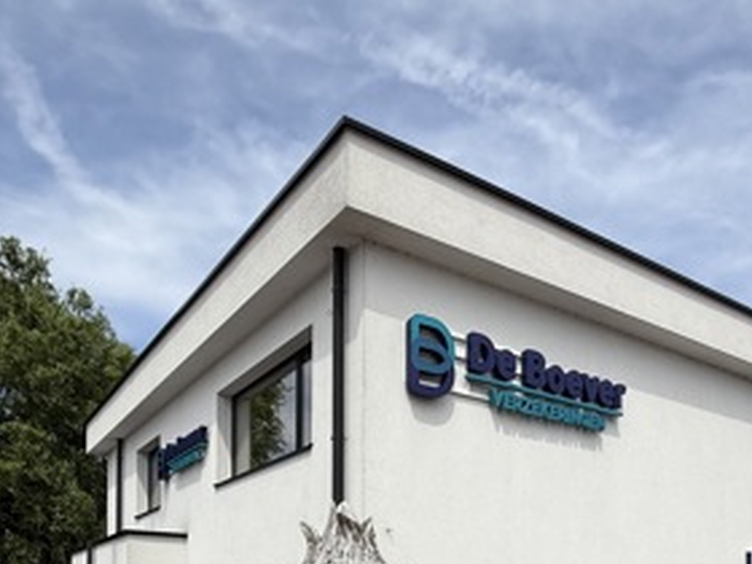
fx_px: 695
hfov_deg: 56.8
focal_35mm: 32
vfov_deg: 37.8
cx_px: 403
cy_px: 602
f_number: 2.2
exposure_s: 1/2841
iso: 50
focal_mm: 2.22
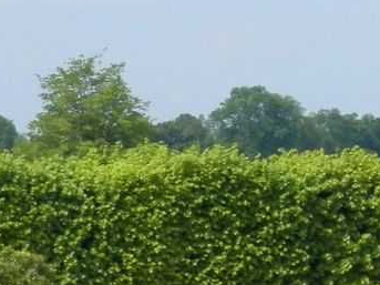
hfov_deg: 6.4
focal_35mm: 308
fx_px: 3380
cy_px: 111
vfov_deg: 4.8
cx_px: 342
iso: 100
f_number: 12.4
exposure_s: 1/125
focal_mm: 11.9
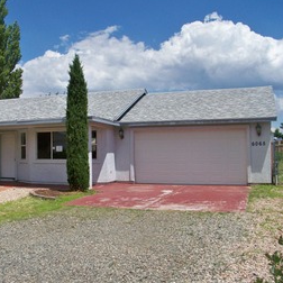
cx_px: 92
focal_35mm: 40
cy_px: 143
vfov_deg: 41.9
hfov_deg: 41.3
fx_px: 370
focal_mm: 5.85
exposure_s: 1/800
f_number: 5.6
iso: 80
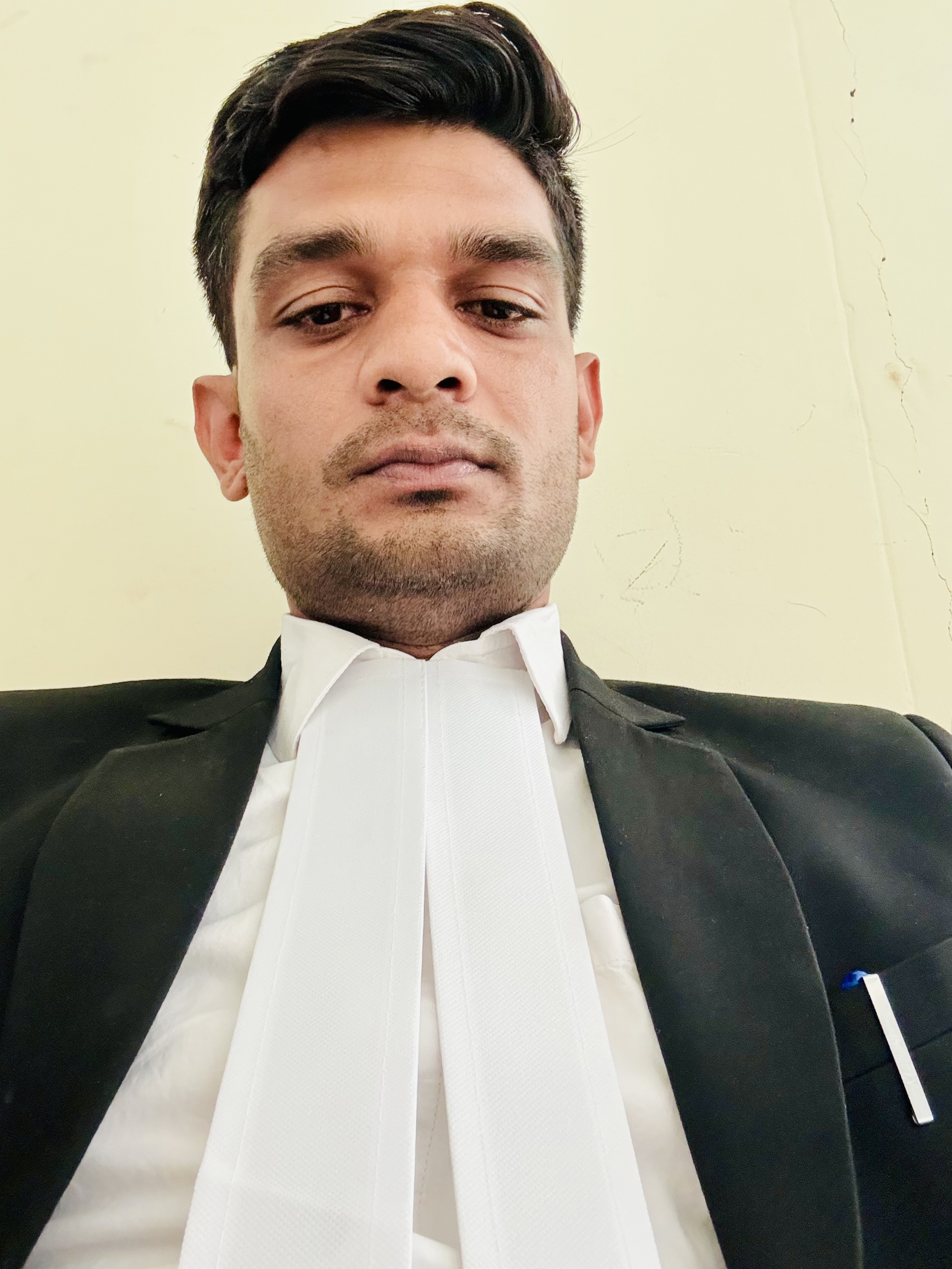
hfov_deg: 46.8
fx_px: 1100
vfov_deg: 60.0
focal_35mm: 30
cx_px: 476
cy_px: 634
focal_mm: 2.69
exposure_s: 1/25
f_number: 1.9
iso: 320
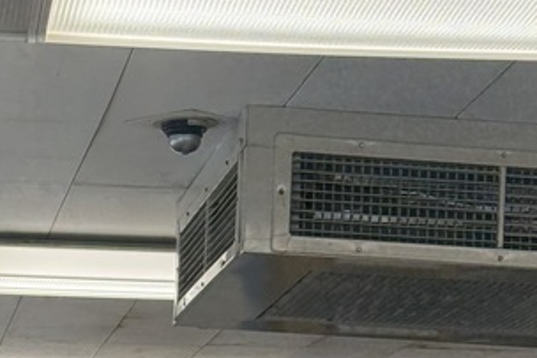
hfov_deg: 12.2
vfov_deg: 7.9
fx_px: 2507
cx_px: 238
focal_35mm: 168
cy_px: 668
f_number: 1.78
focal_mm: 6.76
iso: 200
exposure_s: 1/120
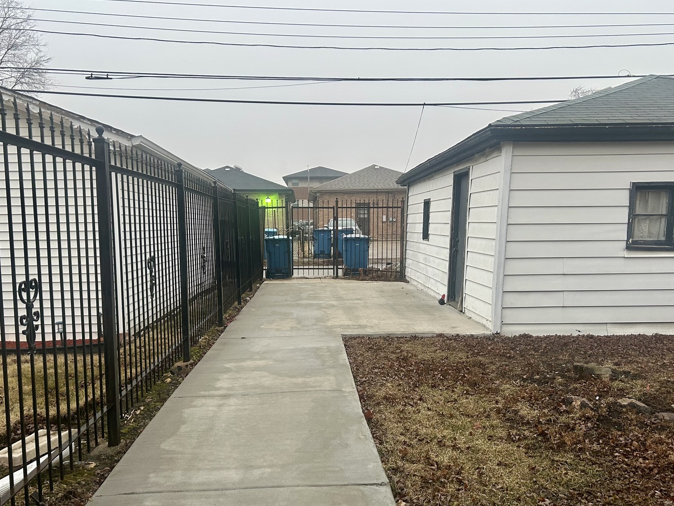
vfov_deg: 46.7
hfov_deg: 60.0
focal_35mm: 30
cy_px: 276
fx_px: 584
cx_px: 330
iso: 125
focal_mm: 5.7
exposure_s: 1/82
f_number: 1.5
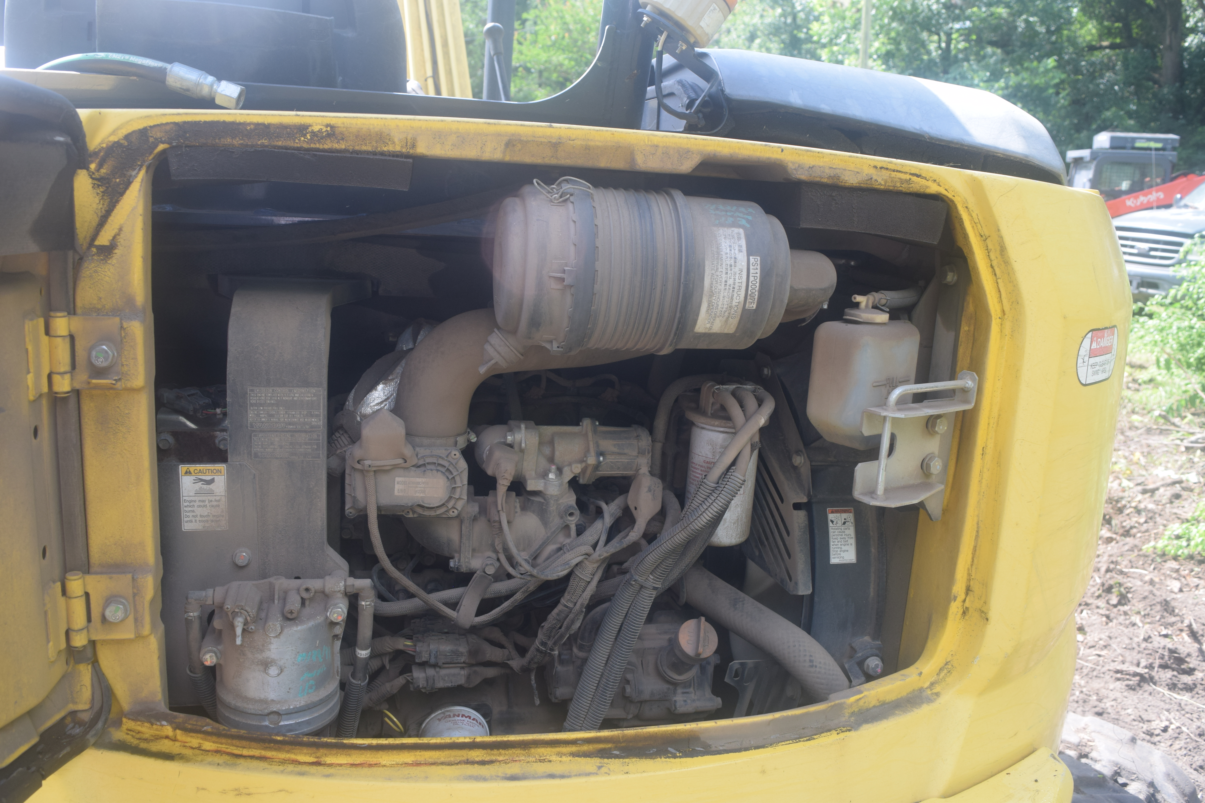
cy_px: 402
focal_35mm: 30
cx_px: 602
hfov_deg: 61.9
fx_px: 1004
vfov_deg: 43.6
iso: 400
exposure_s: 1/200
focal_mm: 20
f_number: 7.1
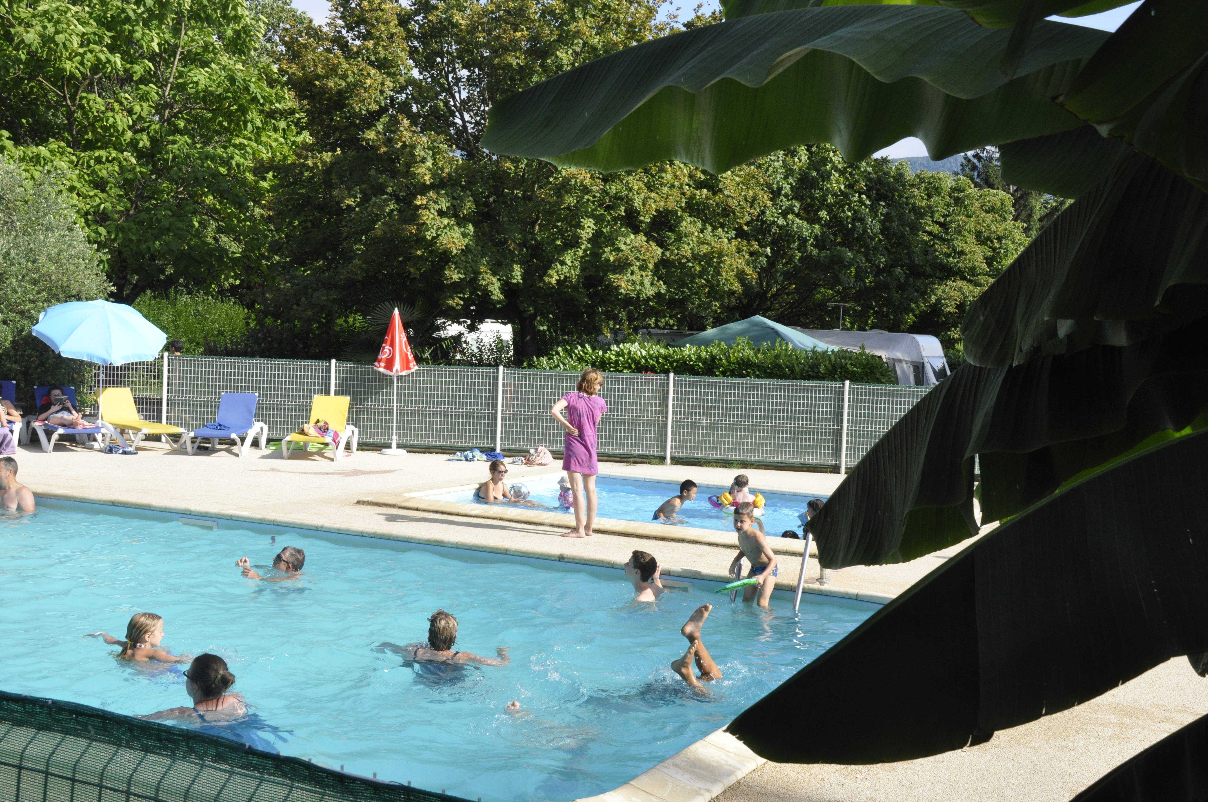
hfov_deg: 46.4
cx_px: 604
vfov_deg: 31.8
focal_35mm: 42
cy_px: 401
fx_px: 1408
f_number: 11
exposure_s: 1/500
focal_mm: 28
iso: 800
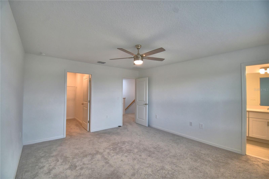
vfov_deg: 77.3
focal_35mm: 15
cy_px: 90
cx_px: 134
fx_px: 112
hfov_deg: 100.4
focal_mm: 10
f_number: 4.5
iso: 400
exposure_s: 1/125
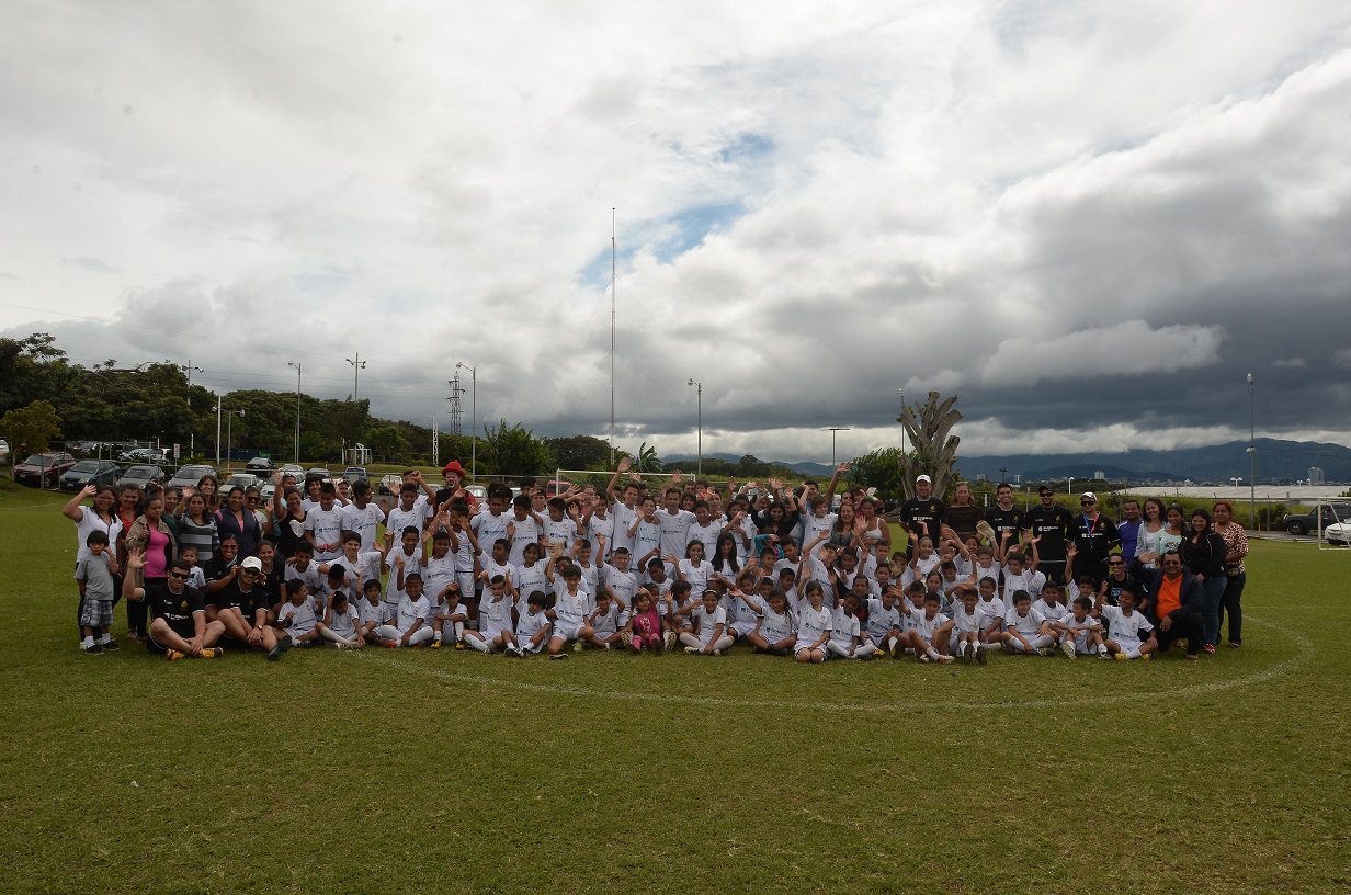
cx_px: 676
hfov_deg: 70.5
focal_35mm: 26
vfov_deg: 50.2
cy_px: 448
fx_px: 955
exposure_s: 1/100
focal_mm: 17
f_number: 16
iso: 100
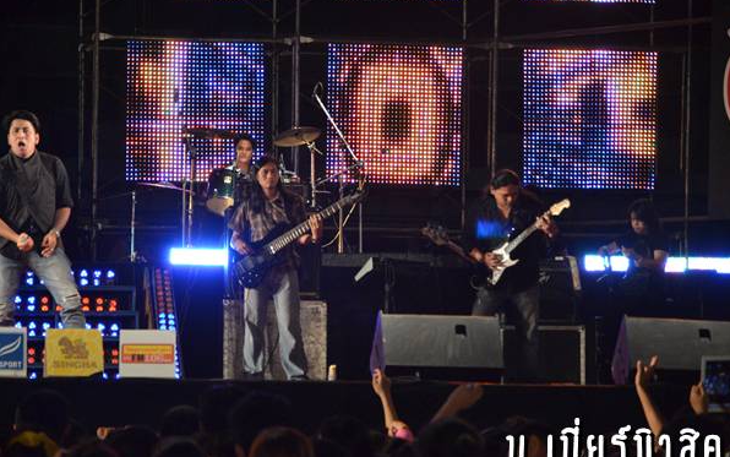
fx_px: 3214
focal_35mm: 162
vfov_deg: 8.1
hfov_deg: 13.0
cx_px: 365
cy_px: 238
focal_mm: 105
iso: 3200
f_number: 5.6
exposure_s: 1/160
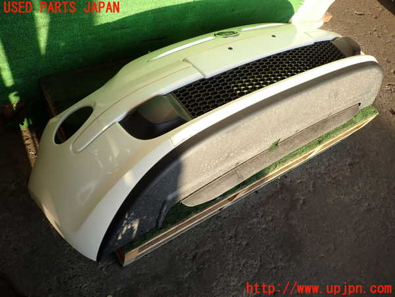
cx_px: 198
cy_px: 148
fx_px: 285
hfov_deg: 69.4
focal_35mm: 25
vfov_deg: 54.9
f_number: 2
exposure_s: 1/250
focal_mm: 4.5
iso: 100
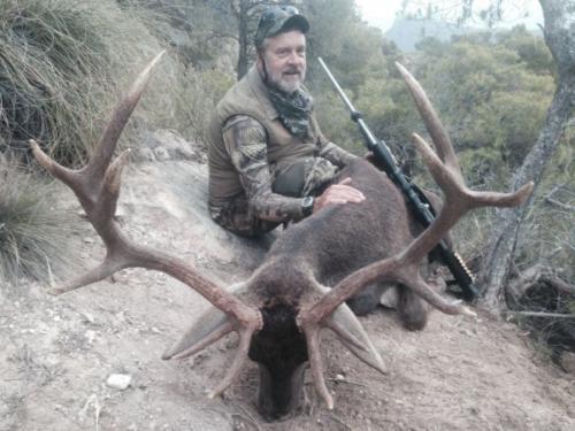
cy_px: 216
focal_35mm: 33
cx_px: 288
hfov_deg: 55.4
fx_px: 548
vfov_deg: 42.9
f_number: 2.4
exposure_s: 1/120
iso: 50
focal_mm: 4.12
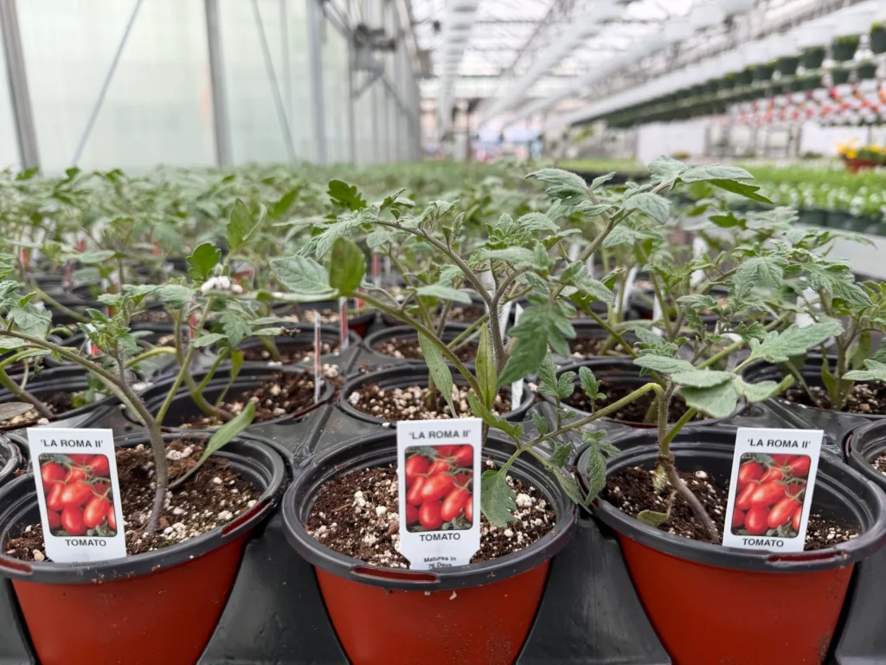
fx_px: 614
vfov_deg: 56.8
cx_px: 443
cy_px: 332
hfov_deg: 71.6
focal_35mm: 24
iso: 64
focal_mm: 6.76
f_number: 1.78
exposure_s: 1/121
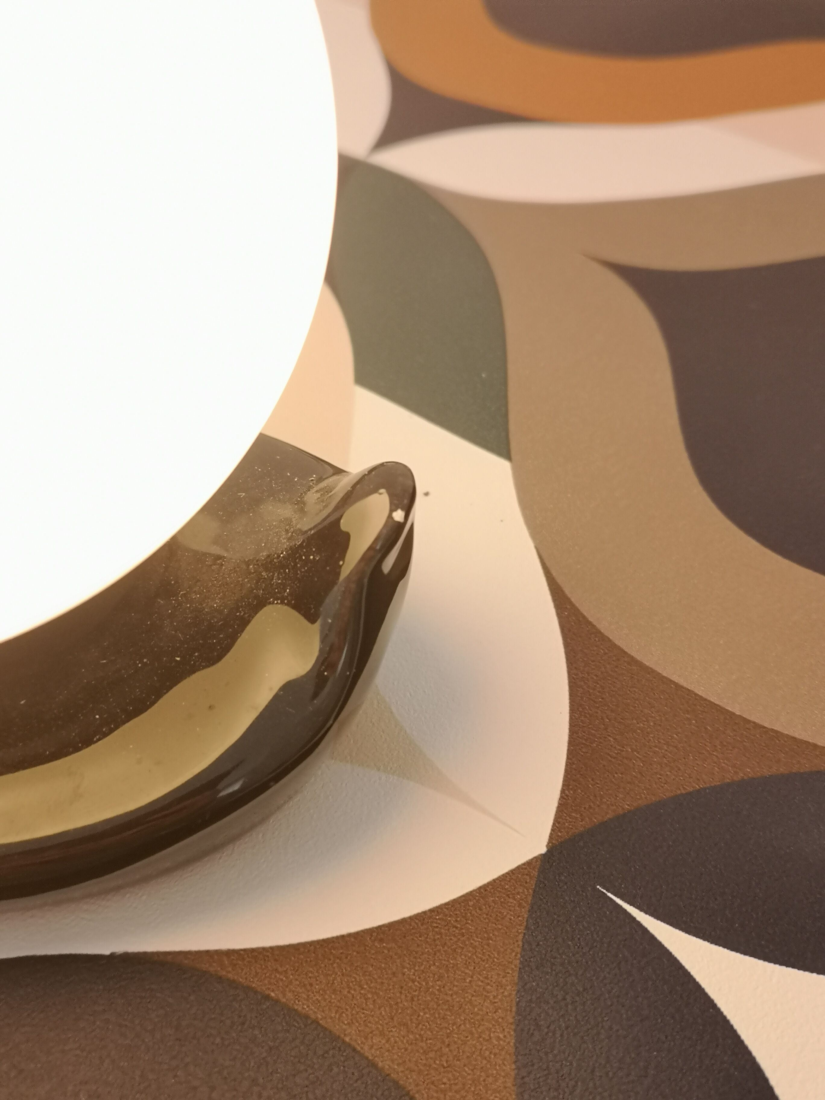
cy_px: 550
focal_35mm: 39
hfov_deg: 36.8
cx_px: 412
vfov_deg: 47.9
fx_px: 1239
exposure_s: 1/50
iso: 160
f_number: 1.8
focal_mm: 5.58
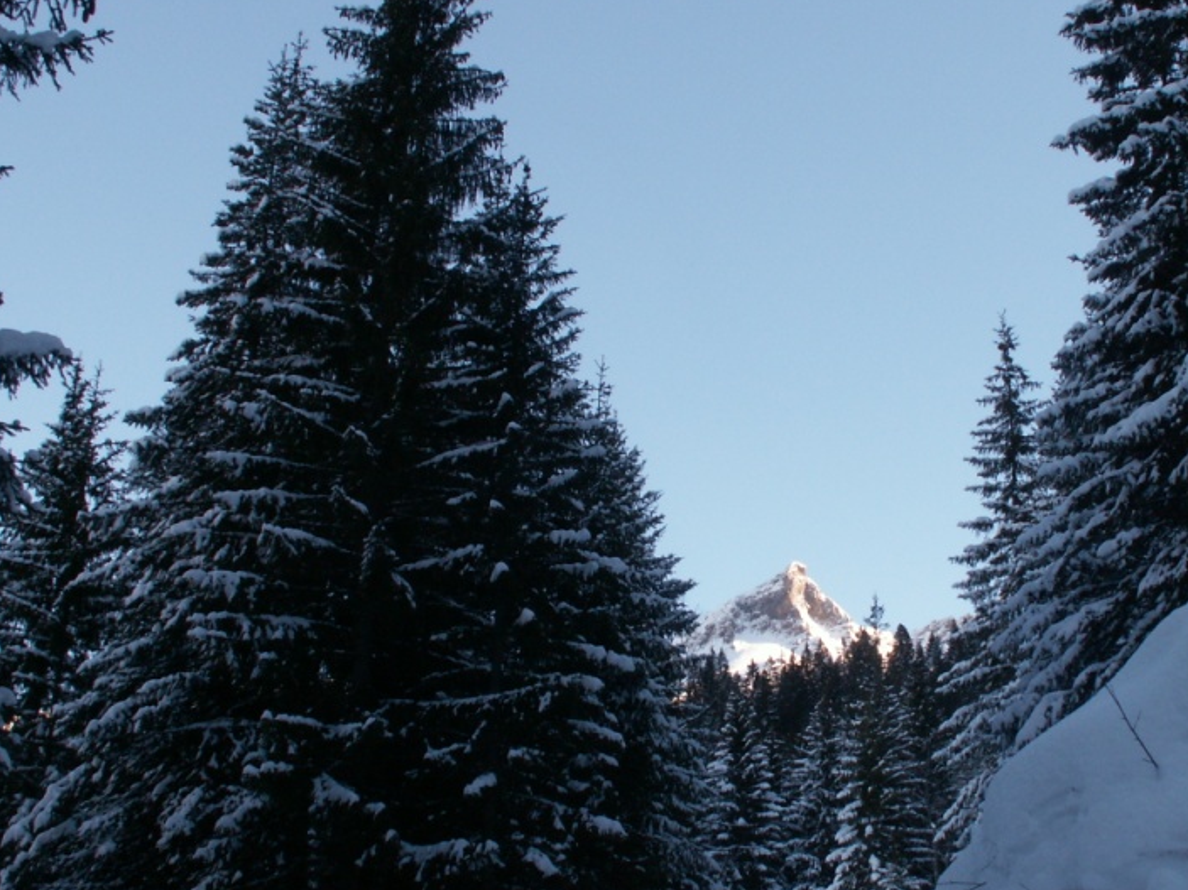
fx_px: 1750
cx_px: 794
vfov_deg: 28.5
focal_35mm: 51
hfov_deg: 37.1
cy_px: 490
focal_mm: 5.86
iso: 50
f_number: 8
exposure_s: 1/50
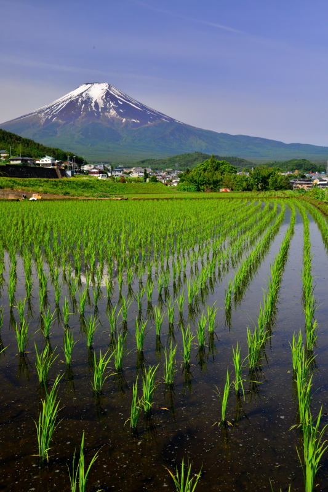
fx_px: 520
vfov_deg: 50.7
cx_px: 164
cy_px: 246
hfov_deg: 35.0
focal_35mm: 38
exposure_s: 1/125
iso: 400
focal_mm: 38
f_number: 13
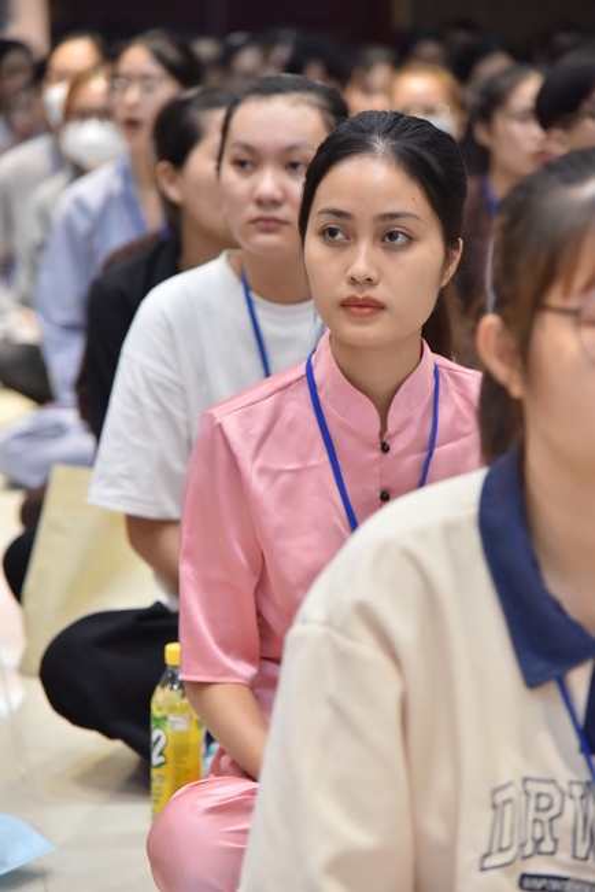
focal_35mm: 120
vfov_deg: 17.1
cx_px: 298
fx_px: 2972
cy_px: 446
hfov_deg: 11.4
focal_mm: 120
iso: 1600
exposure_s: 1/125
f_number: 4
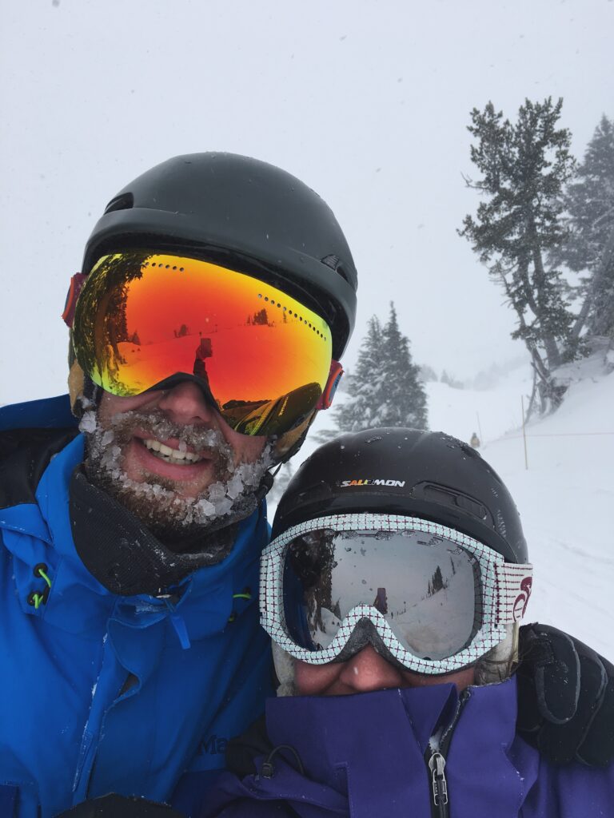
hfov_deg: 48.2
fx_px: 686
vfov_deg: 61.7
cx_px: 307
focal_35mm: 29
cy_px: 409
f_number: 2.2
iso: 25
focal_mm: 4.15
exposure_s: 1/938
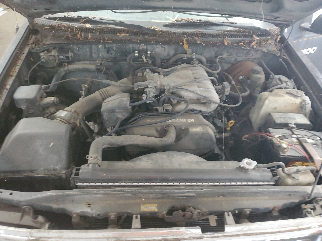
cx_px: 161
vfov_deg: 53.1
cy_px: 120
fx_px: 242
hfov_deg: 67.3
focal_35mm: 26
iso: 289
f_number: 1.5
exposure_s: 1/20
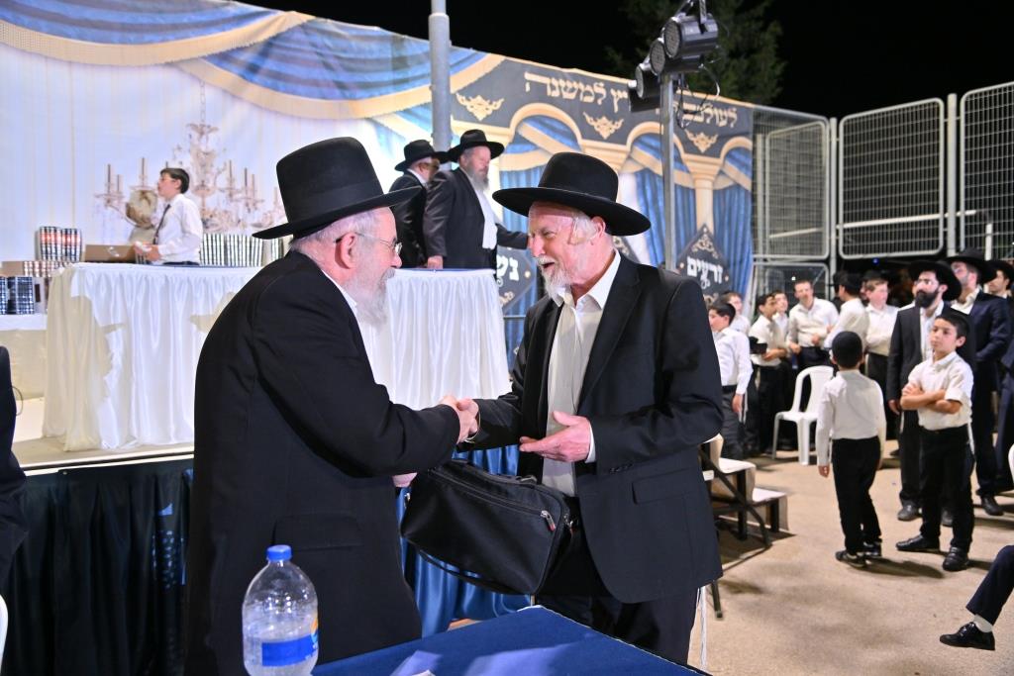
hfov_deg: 61.9
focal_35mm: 30
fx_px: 845
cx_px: 507
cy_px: 338
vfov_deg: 43.6
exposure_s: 1/160
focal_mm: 30
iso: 1000
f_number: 4
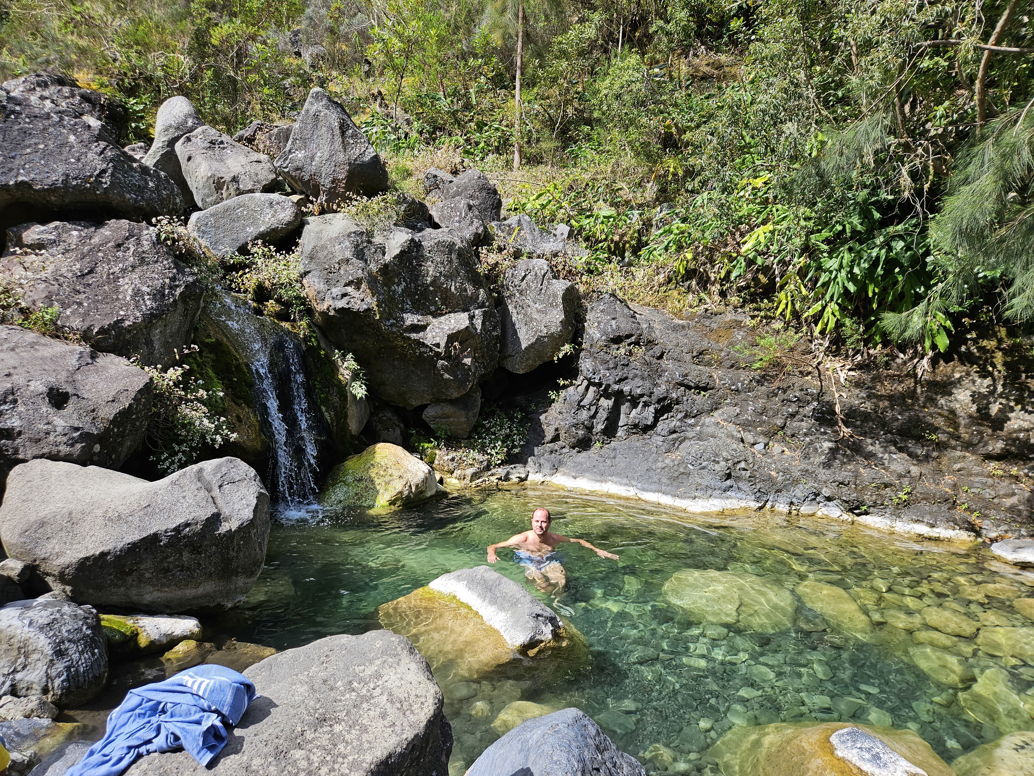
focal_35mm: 23
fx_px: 687
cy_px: 388
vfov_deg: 58.9
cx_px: 517
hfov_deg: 73.9
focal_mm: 5.4
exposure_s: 1/1321
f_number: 1.8
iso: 40
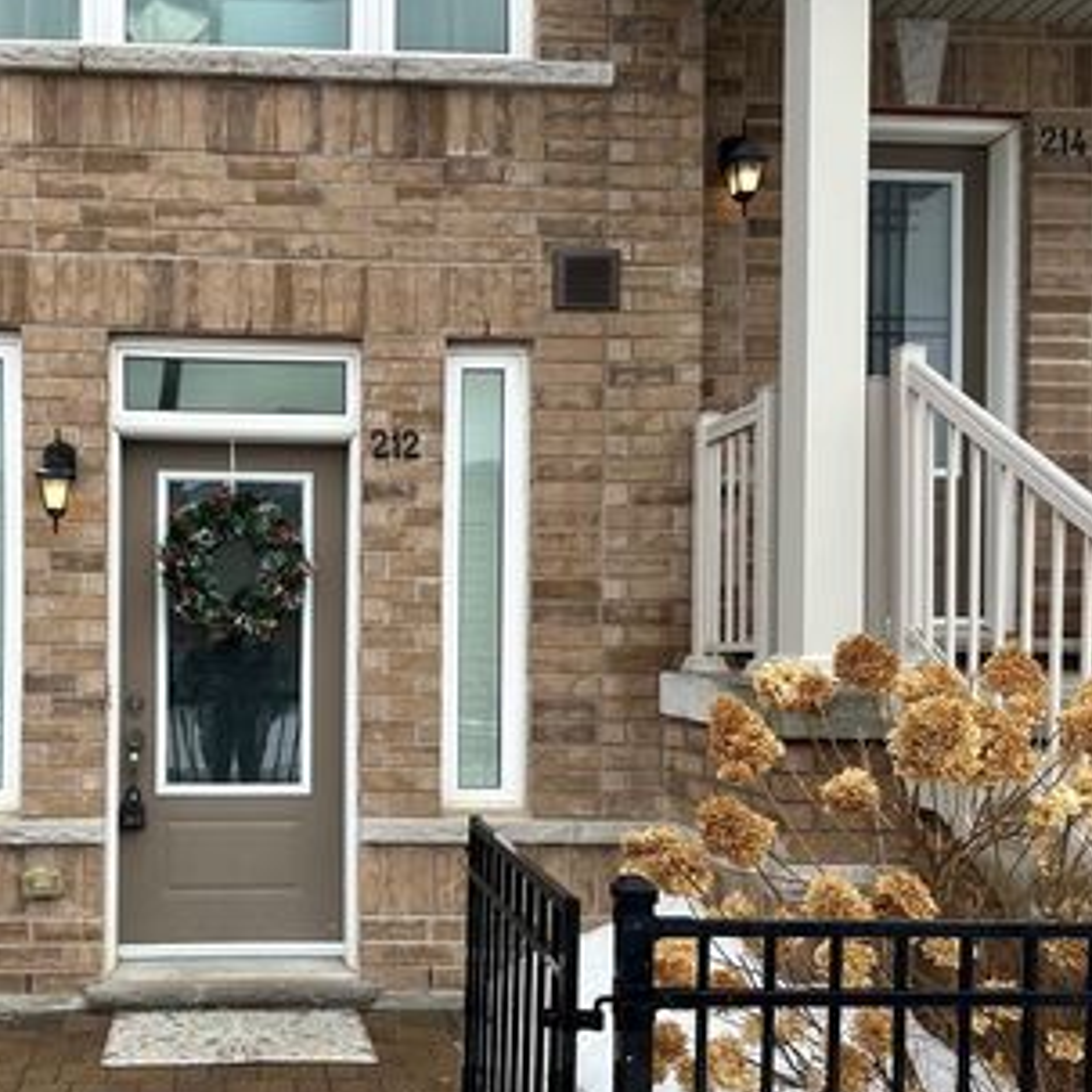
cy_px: 636
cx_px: 292
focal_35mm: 35
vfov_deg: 47.0
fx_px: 1249
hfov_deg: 45.8
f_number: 1.78
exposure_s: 1/1198
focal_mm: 6.86
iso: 80
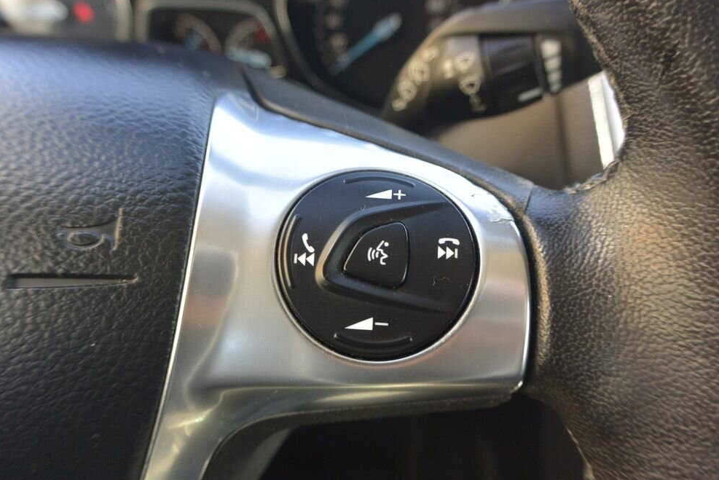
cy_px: 241
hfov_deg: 65.4
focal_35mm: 28
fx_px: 559
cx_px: 370
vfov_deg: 46.4
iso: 250
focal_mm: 10
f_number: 3.5
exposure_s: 1/125
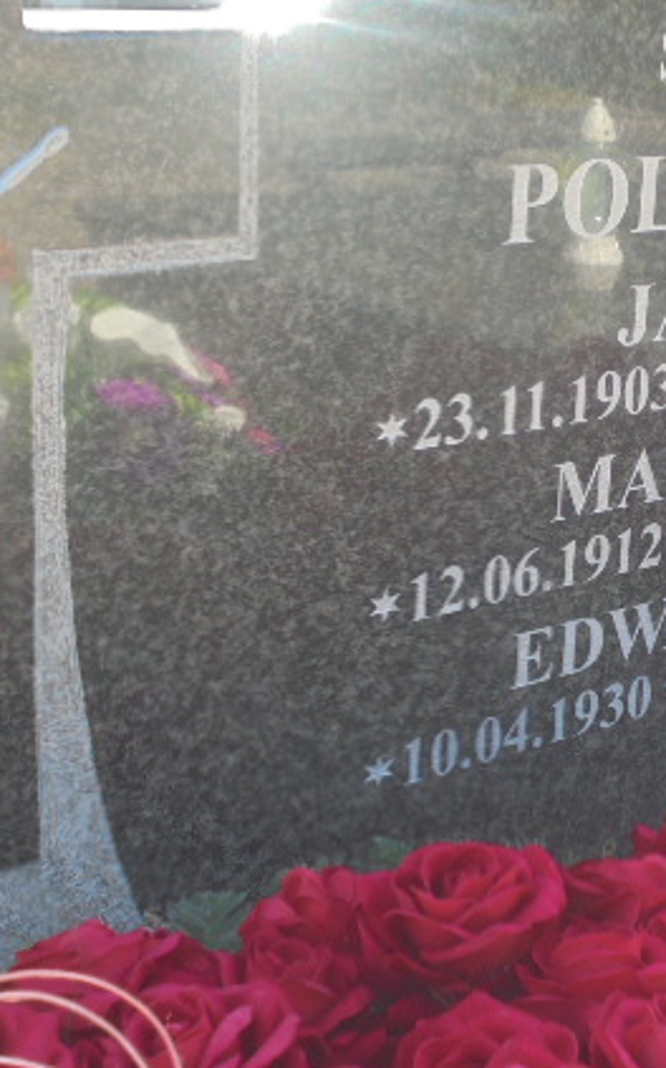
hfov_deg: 18.5
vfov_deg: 29.8
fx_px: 2006
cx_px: 605
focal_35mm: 69
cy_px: 475
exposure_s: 1/80
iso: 100
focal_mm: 7.8
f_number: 4.5
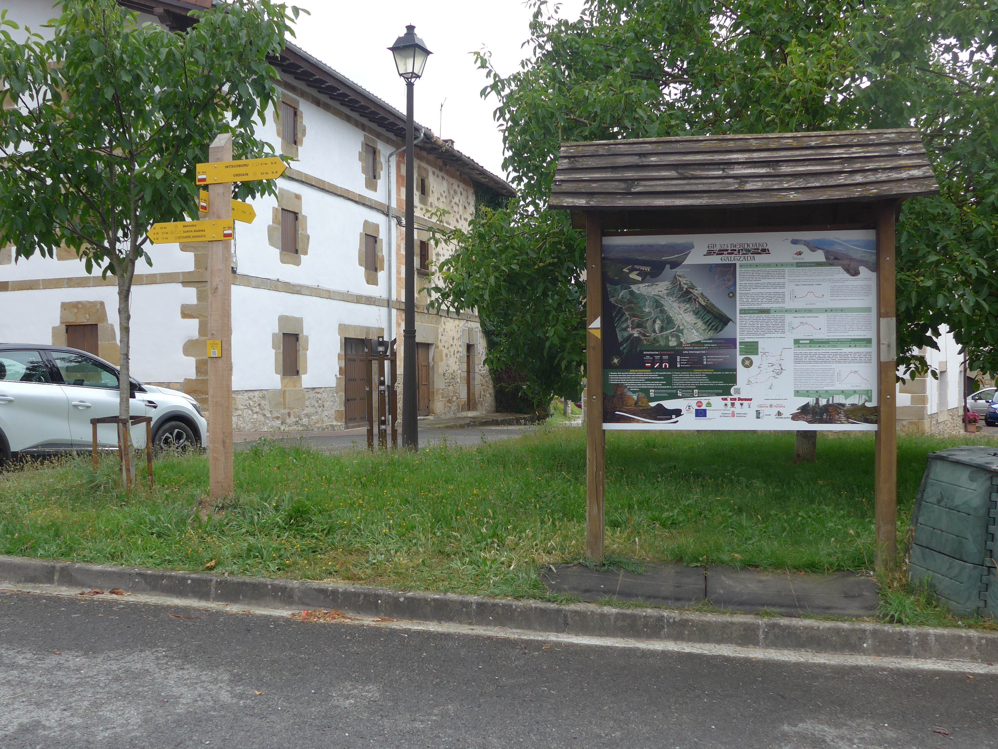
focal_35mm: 34
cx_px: 472
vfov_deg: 41.8
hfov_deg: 53.9
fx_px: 980
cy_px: 378
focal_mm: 6
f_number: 2.8
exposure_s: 1/250
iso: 80
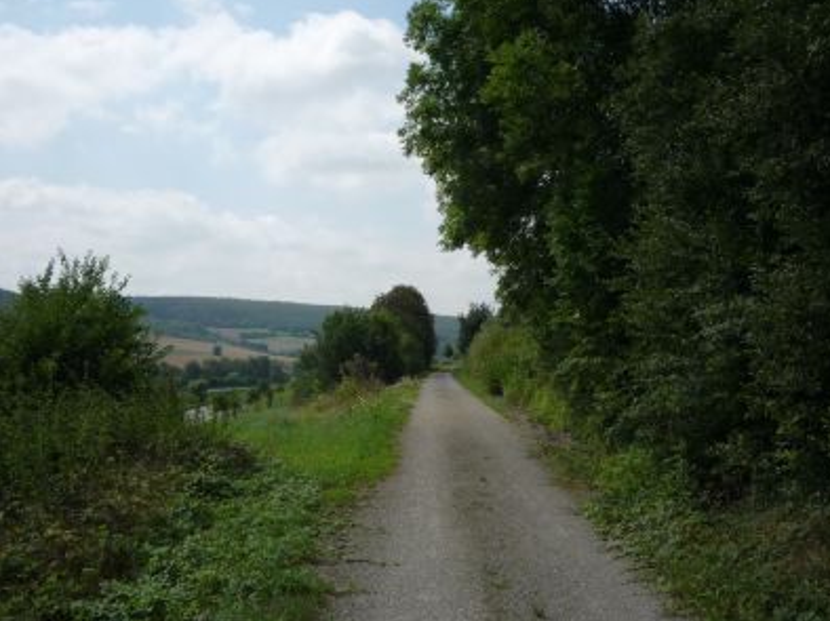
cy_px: 364
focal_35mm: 39
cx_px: 436
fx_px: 935
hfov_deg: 47.9
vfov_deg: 36.7
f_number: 5.6
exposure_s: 1/640
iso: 100
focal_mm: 5.2
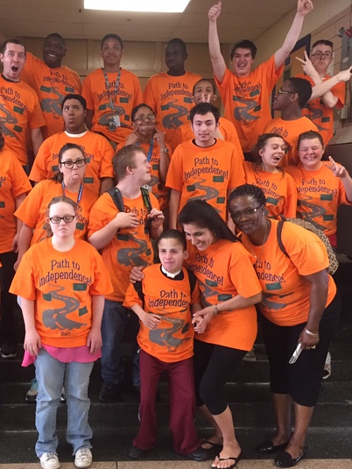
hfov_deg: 36.5
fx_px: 528
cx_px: 120
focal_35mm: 39
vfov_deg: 47.8
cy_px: 233
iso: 200
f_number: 2.2
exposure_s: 1/30
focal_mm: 4.15
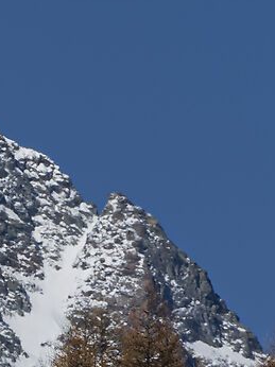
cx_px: -382
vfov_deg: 0.9
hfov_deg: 0.7
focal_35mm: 2102
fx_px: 22293
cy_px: 146
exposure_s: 1/320
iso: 50
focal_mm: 210
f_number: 9
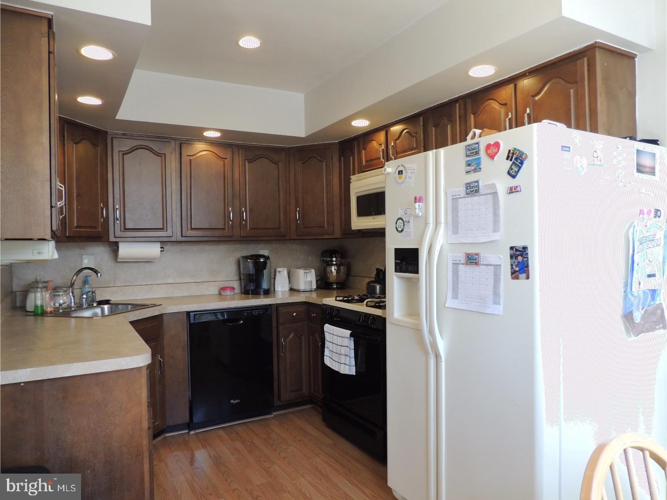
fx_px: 462
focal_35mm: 24
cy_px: 250
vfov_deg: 56.8
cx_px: 334
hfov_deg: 71.6
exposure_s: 1/30
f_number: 3
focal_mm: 4.3
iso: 125
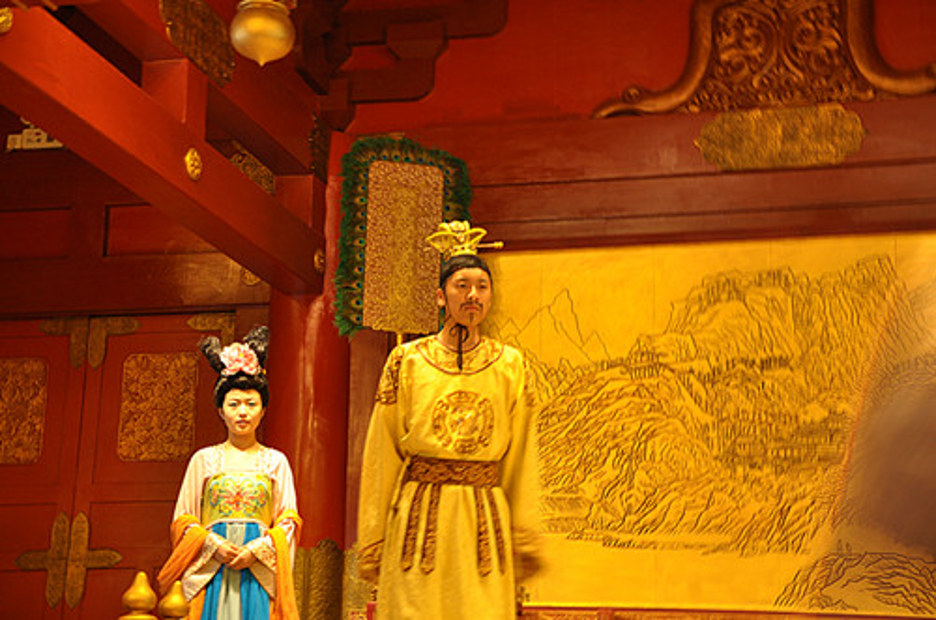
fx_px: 1751
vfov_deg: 20.1
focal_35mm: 68
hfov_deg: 29.9
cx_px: 468
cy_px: 310
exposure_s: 1/4
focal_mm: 45
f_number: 4.8
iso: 400
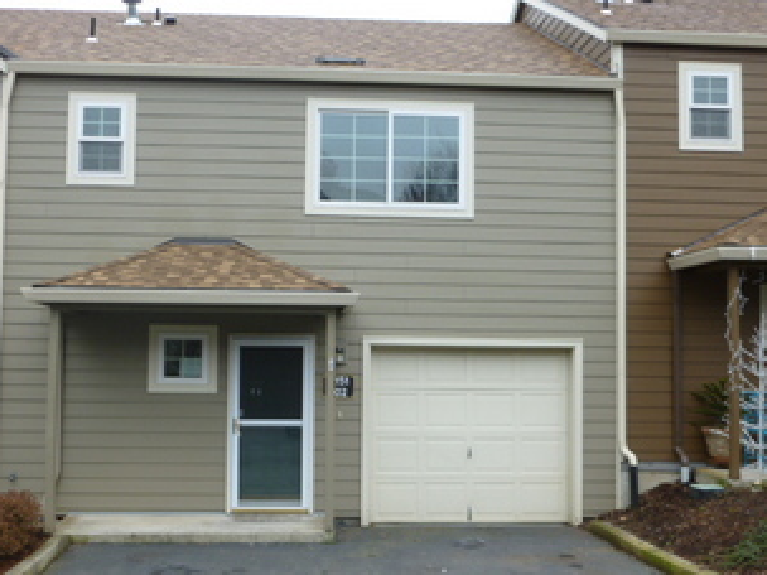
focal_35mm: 41
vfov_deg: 35.1
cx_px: 338
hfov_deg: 45.7
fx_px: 908
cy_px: 305
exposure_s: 1/60
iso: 125
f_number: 3.6
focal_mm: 6.5
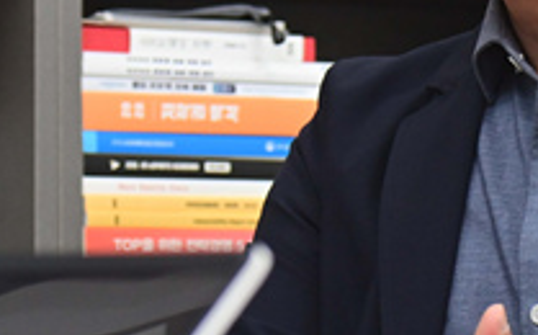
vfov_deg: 5.2
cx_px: 399
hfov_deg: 8.4
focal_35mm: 250
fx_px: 3661
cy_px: 48
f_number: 5.6
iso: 2500
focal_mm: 80
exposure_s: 1/200
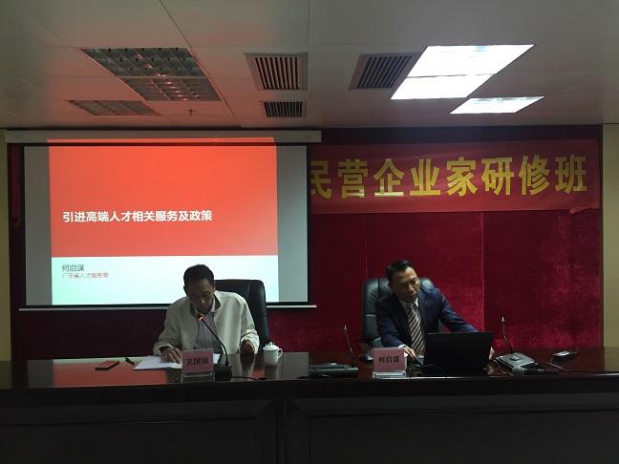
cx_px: 310
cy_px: 232
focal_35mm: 29
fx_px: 519
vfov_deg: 48.2
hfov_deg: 61.7
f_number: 2.2
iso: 160
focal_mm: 4.15
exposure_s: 1/33
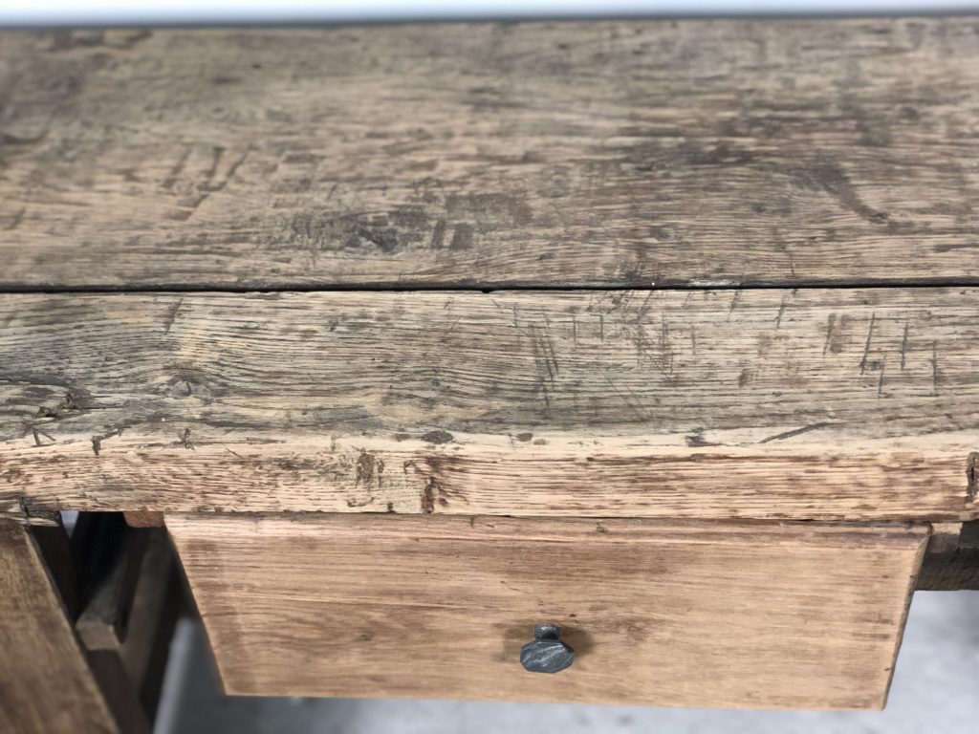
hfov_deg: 36.8
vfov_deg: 28.0
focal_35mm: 52
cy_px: 367
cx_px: 490
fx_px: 1471
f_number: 2.4
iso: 160
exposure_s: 1/25
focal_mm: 6
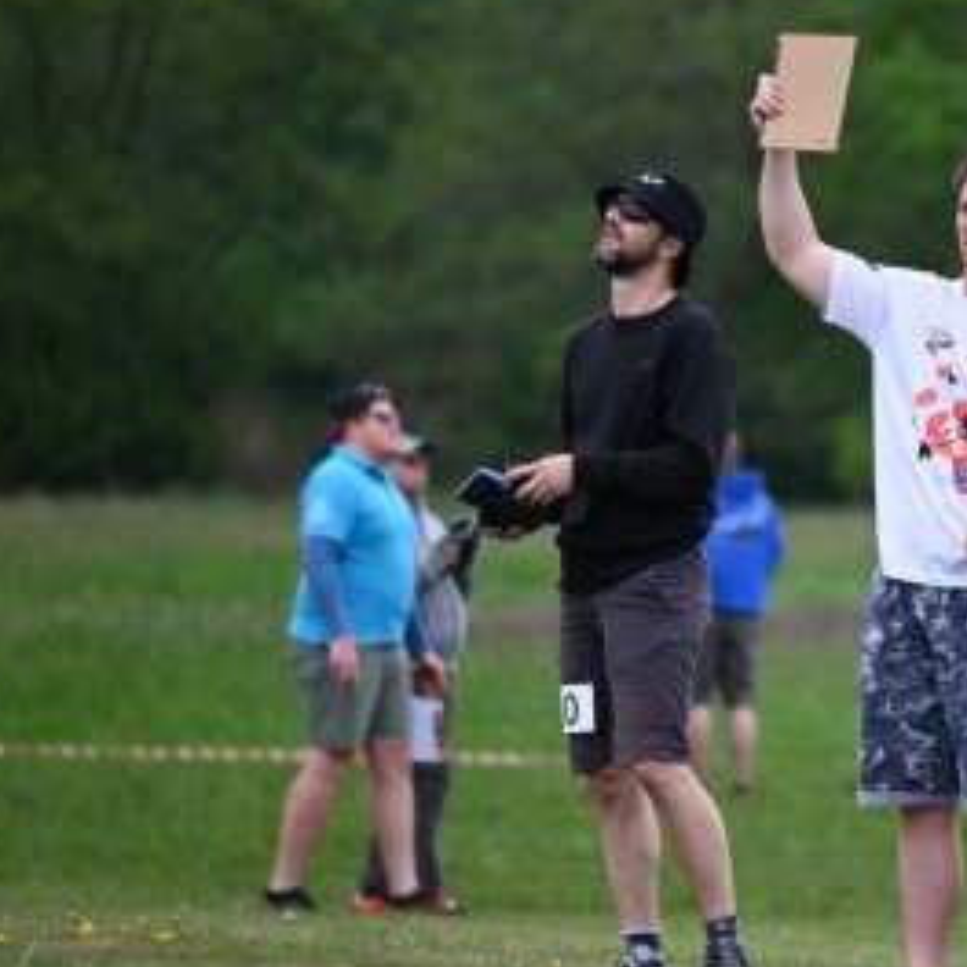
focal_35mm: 640
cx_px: 826
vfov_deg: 2.7
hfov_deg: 2.7
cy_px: 498
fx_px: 20227
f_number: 6.3
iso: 800
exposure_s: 1/640
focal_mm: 400
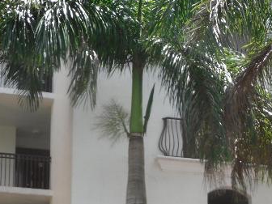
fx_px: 1076
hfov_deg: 14.4
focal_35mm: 137
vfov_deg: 10.6
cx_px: 148
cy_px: 274
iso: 80
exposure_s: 1/197
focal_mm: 6.3
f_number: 3.5
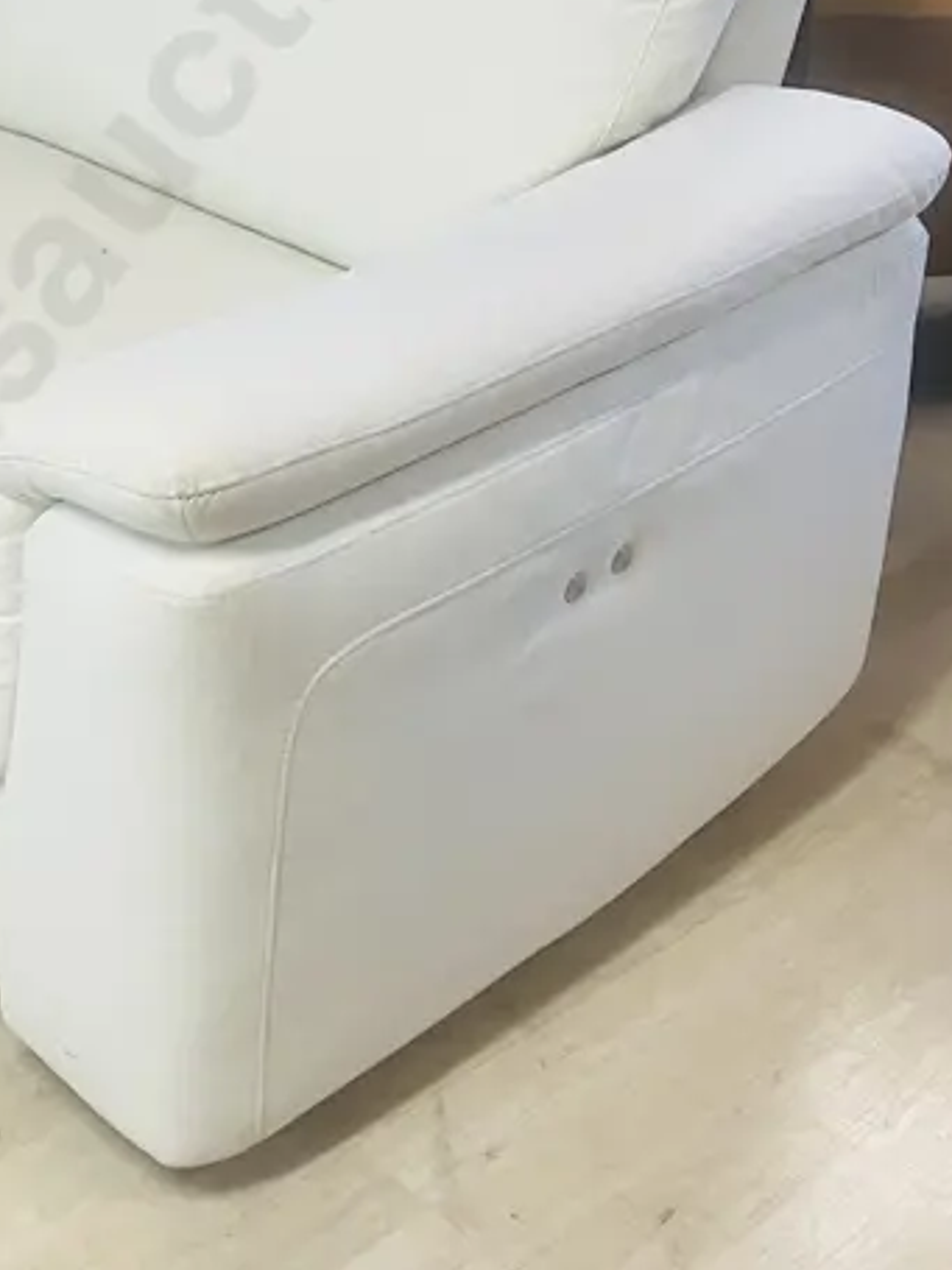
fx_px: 2311
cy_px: 380
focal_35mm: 63
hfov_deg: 22.3
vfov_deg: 30.4
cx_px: -22
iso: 100
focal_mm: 3.99
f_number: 1.8
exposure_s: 1/50
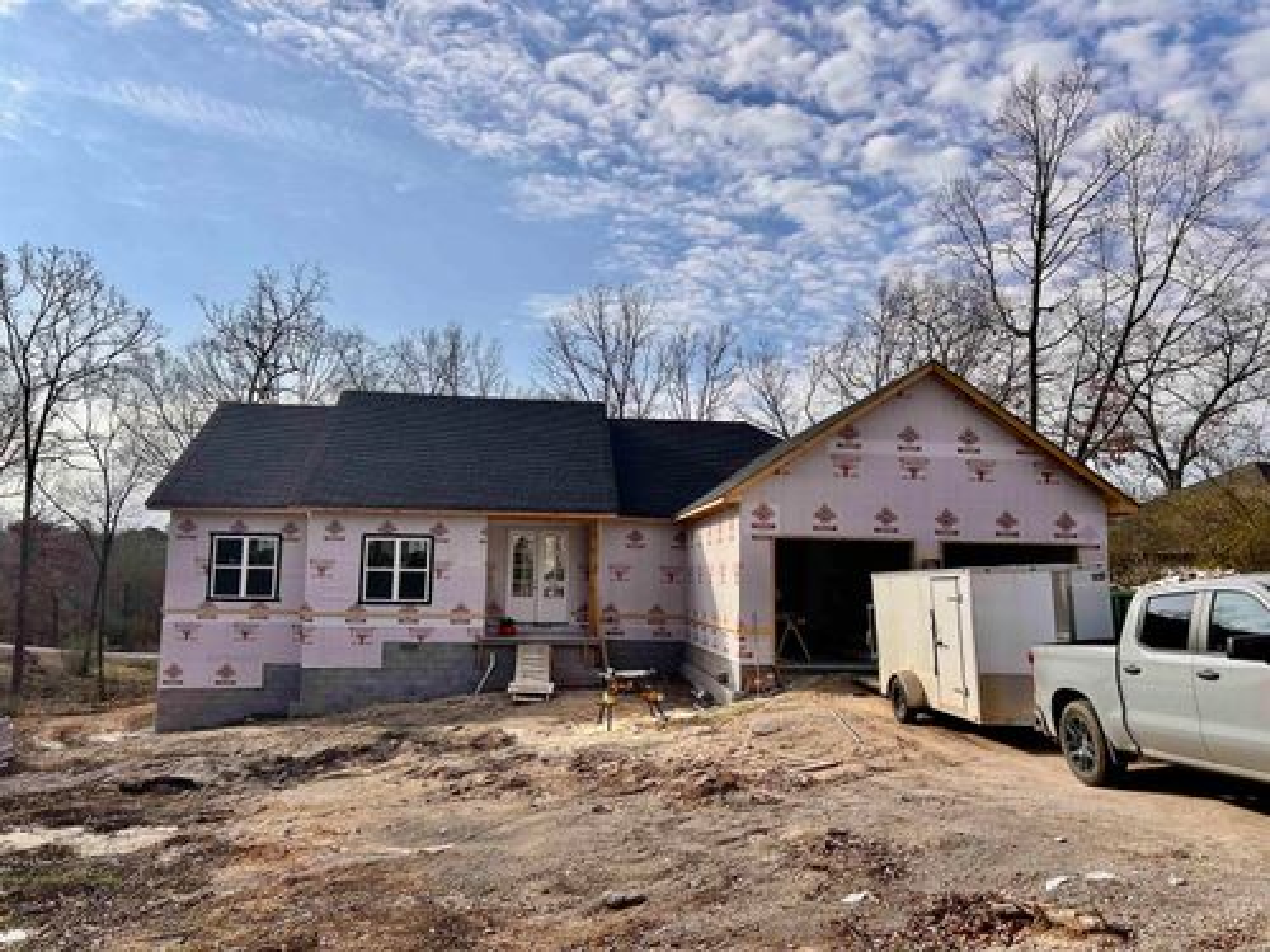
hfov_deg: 67.3
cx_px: 635
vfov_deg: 53.1
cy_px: 476
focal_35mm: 26
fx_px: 954
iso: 50
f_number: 1.5
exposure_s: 1/6579
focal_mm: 5.7
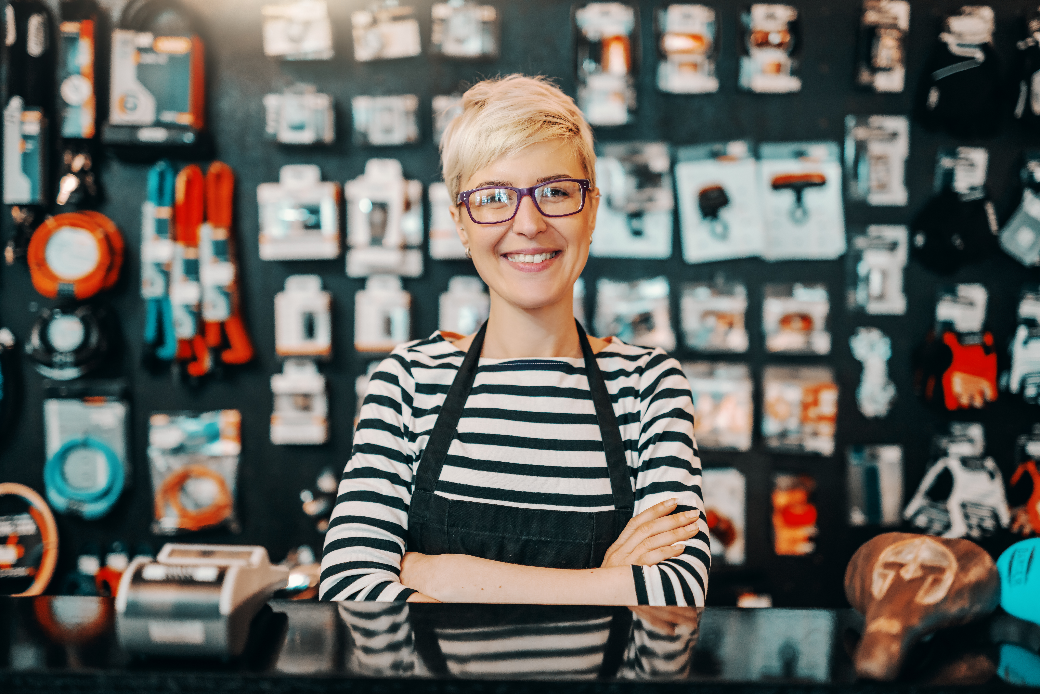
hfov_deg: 39.6
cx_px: 520
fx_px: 1445
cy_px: 347
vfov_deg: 27.0
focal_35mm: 50
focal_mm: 50
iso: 400
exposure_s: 1/125
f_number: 1.6
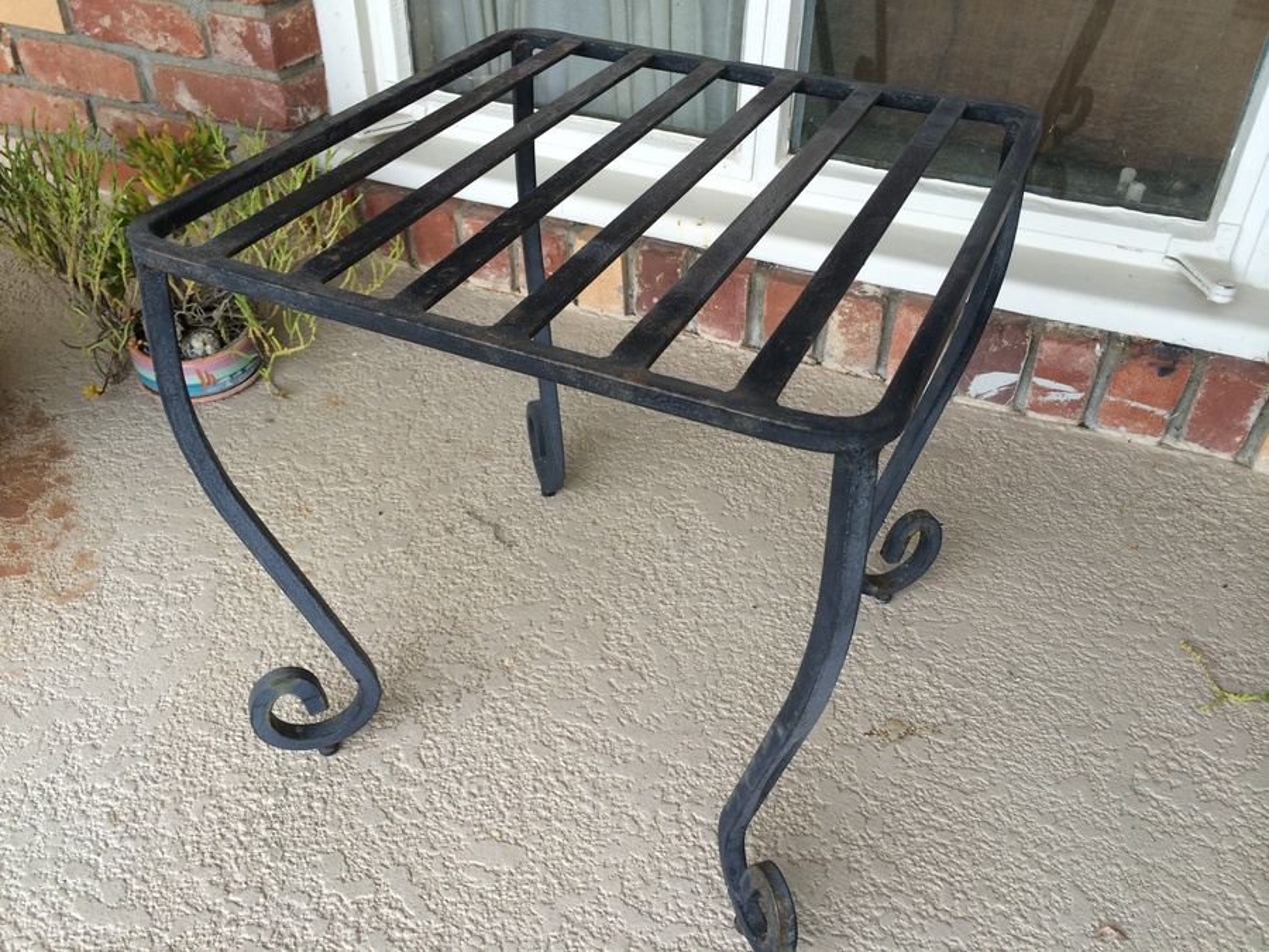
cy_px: 476
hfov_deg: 60.0
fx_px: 1100
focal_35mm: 30
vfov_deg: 46.8
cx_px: 634
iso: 40
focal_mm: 4.12
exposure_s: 1/60
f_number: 2.2
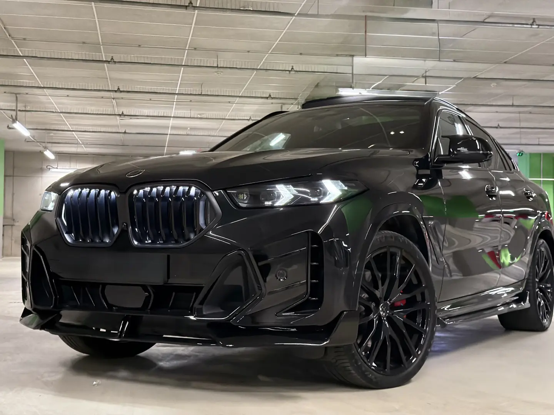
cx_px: 277
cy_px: 208
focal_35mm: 48
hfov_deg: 39.7
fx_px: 768
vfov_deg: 30.3
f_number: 1.78
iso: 1250
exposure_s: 1/120
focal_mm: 6.76
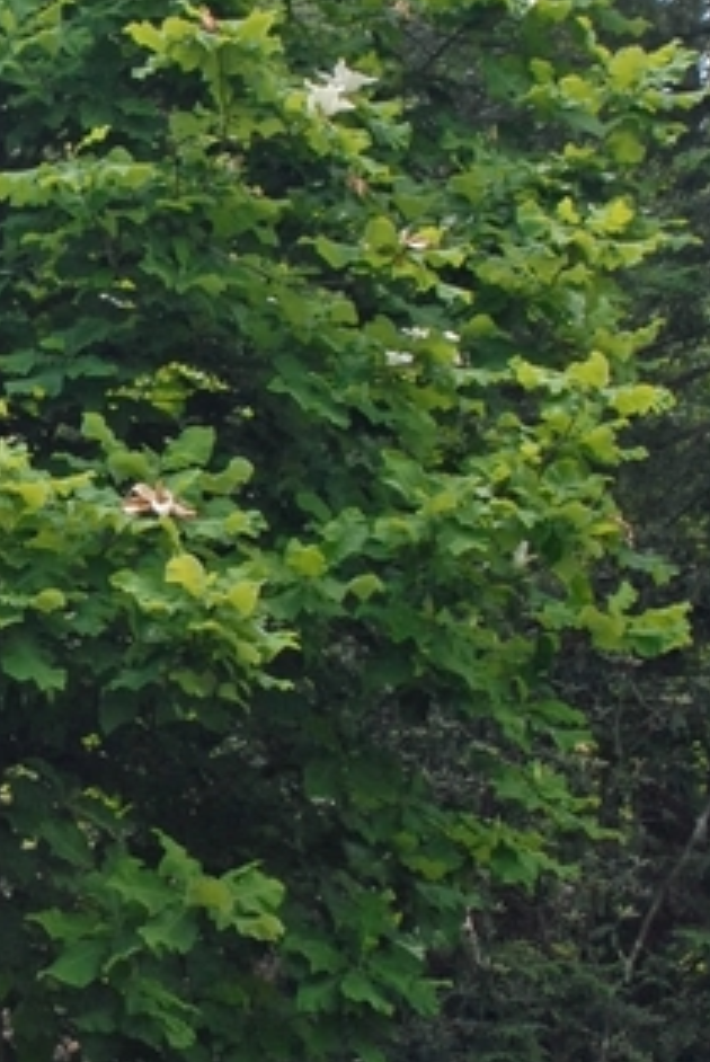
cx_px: -123
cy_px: 467
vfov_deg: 15.0
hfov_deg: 9.9
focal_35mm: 137
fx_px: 4044
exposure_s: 1/200
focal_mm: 28
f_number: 7.1
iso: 400
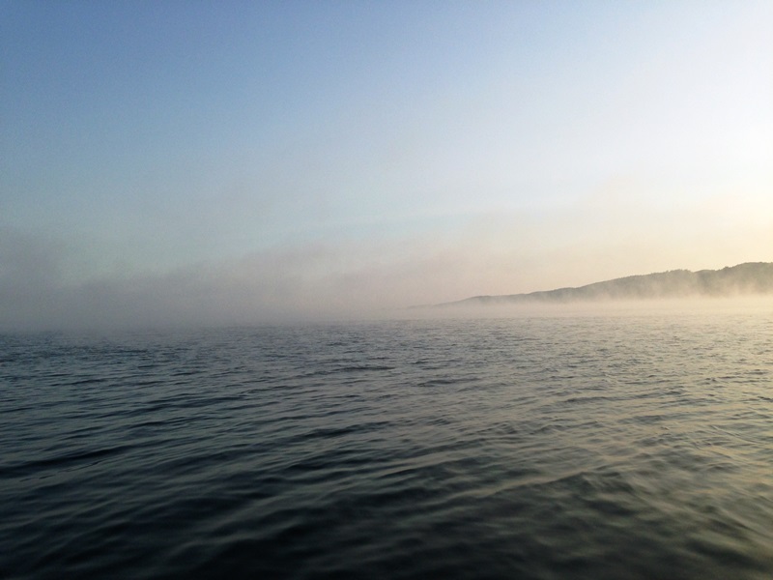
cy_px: 290
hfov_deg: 55.4
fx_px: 737
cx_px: 386
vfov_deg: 42.9
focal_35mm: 33
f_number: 2.4
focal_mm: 4.12
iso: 50
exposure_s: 1/1022
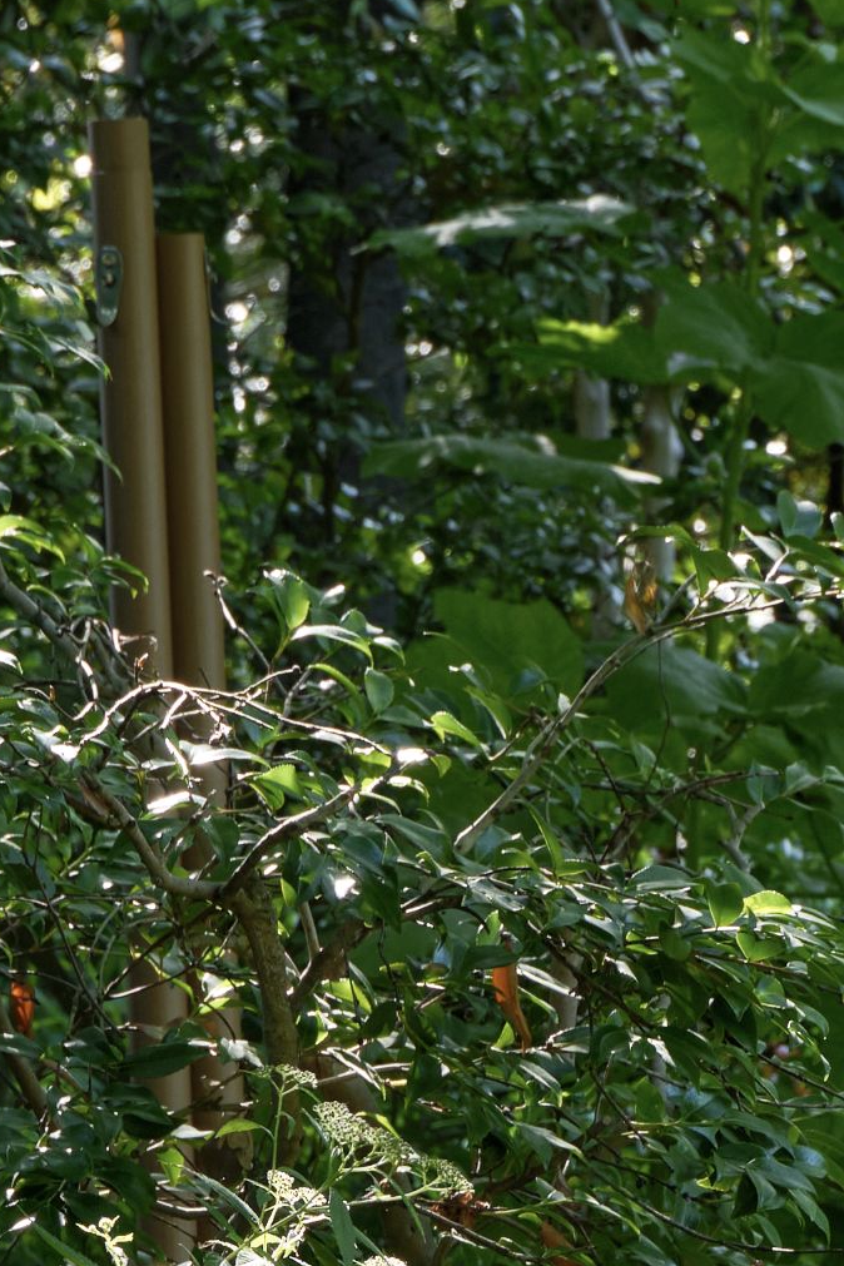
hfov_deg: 4.8
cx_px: 1346
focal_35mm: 285
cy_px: 2149
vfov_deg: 7.1
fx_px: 10022
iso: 250
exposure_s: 1/50
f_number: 6.4
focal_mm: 50
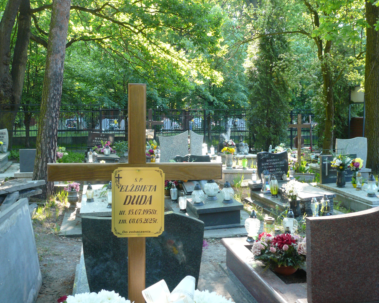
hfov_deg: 46.8
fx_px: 437
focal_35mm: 39
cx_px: 176
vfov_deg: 38.2
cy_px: 152
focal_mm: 6.1
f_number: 3.1
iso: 100
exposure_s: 1/30
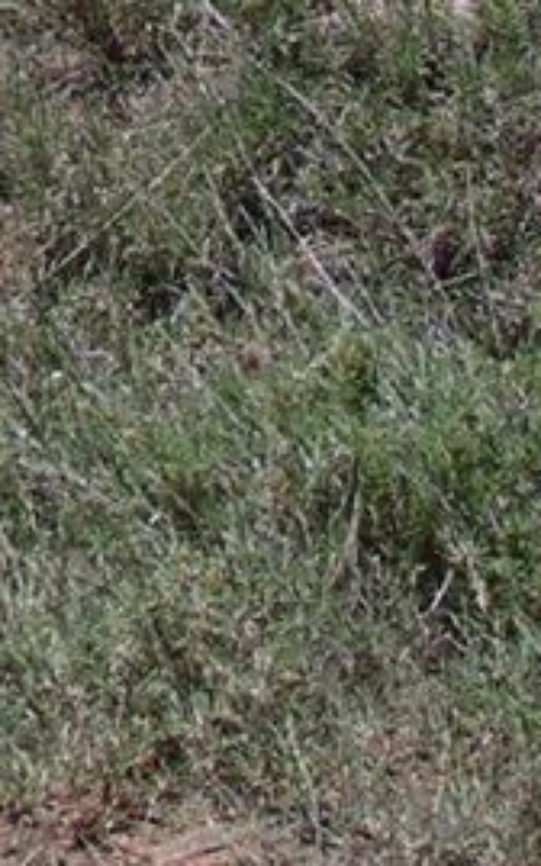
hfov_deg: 5.4
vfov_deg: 8.5
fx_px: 5500
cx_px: -776
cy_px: -982
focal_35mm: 233
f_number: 3
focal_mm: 7.8
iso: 64
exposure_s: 1/1600
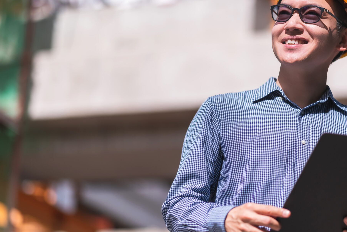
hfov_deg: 16.9
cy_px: 128
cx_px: 206
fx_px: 1167
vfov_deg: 11.3
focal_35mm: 121
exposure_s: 1/6400
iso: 80
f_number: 1.8
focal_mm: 85
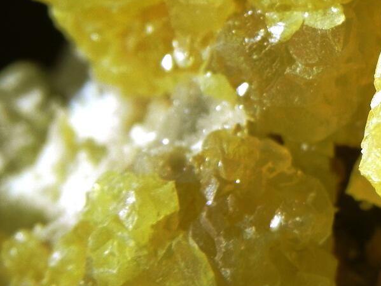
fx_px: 2412
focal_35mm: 219
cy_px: 152
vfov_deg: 6.8
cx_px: 387
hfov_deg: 9.0
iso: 160
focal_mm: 18.8
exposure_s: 1/85.6
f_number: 4
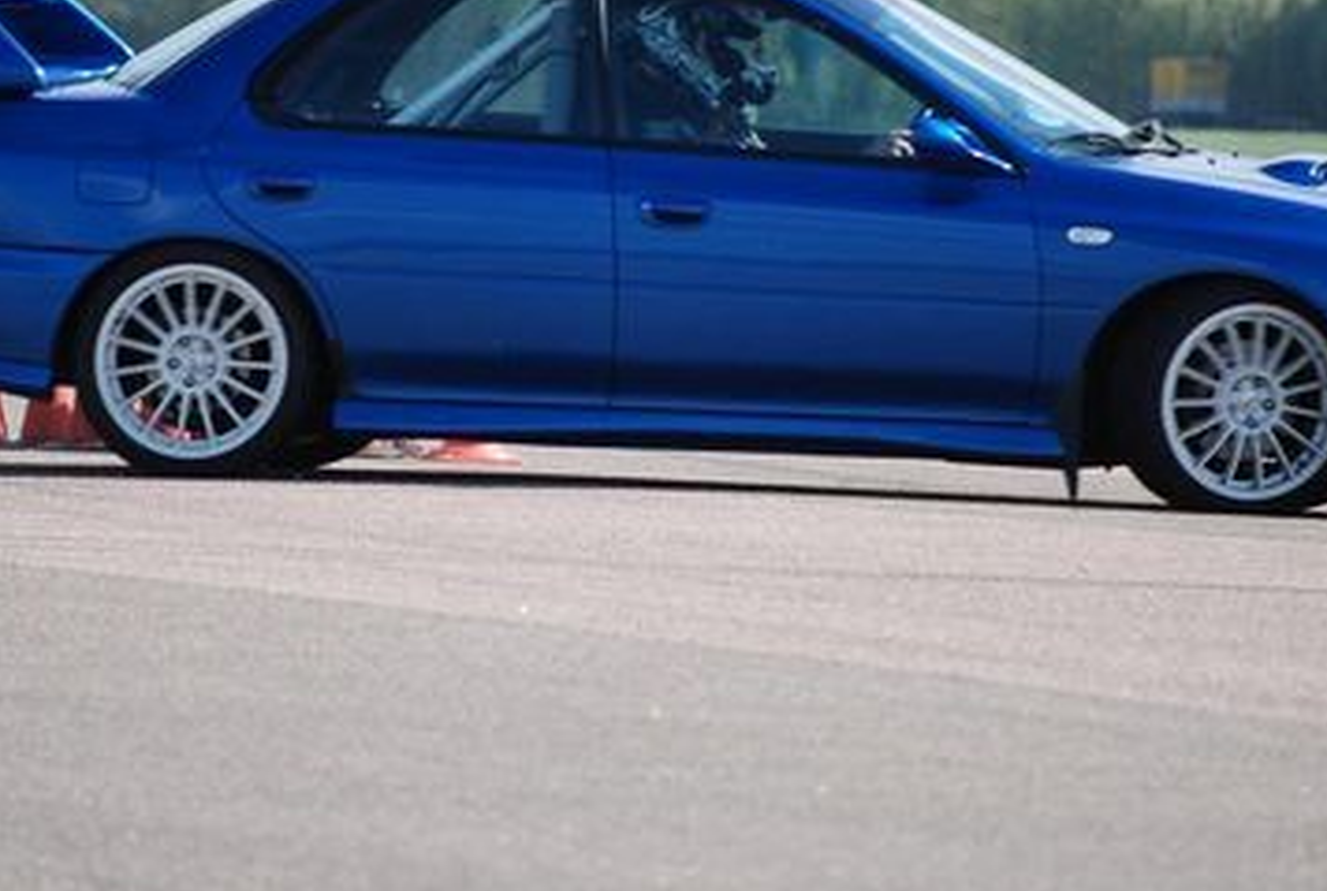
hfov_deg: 3.8
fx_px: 19910
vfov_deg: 2.6
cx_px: 581
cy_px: 185
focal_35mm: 539
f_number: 5.6
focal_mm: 200
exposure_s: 1/500
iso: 220
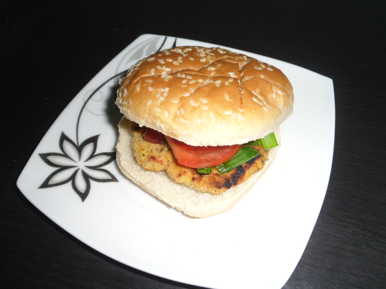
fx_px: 312
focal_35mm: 28
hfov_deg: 63.4
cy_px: 144
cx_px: 193
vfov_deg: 49.7
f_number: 3.4
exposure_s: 1/45
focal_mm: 5.1
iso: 80
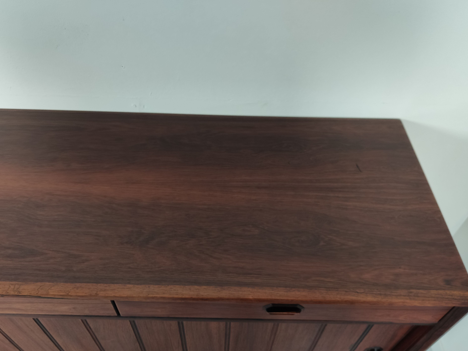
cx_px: 232
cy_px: 185
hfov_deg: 63.4
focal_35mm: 28
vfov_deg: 49.7
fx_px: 379
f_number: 1.75
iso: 256
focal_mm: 4.75
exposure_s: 1/100
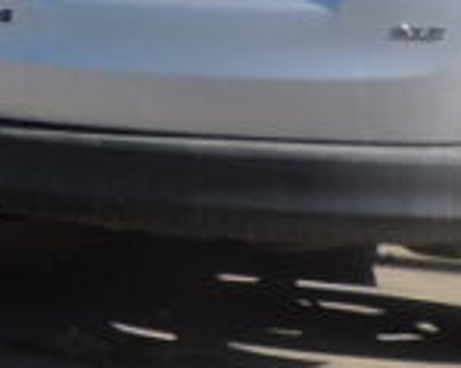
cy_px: -153
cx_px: -894
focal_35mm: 162
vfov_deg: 9.3
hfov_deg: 9.5
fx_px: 2207
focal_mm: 4.3
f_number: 3
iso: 100
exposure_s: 1/1000
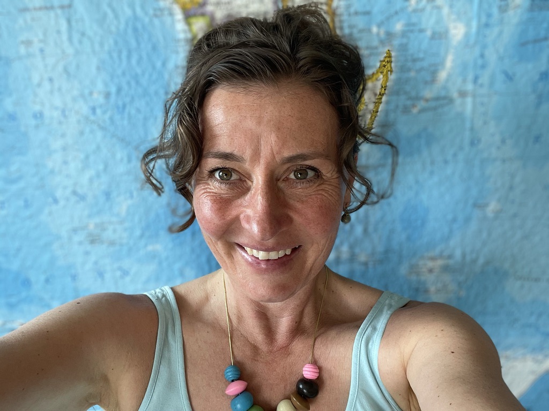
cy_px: 206
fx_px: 476
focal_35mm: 30
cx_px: 274
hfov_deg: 60.0
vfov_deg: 46.8
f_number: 2.2
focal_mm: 2.71
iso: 100
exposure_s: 1/69
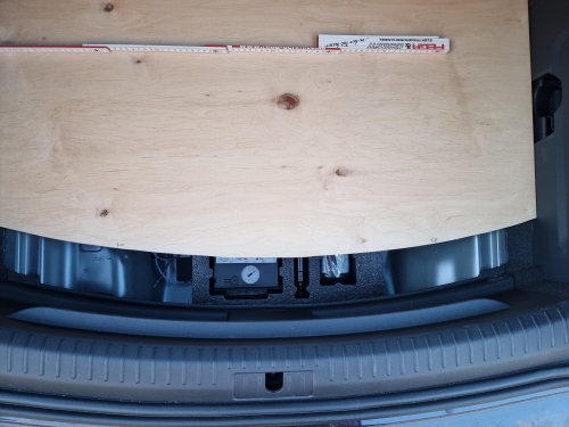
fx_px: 394
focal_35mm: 24
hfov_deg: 71.6
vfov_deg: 56.8
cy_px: 214
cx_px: 284
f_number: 1.8
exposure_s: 1/100
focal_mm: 6.7
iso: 125
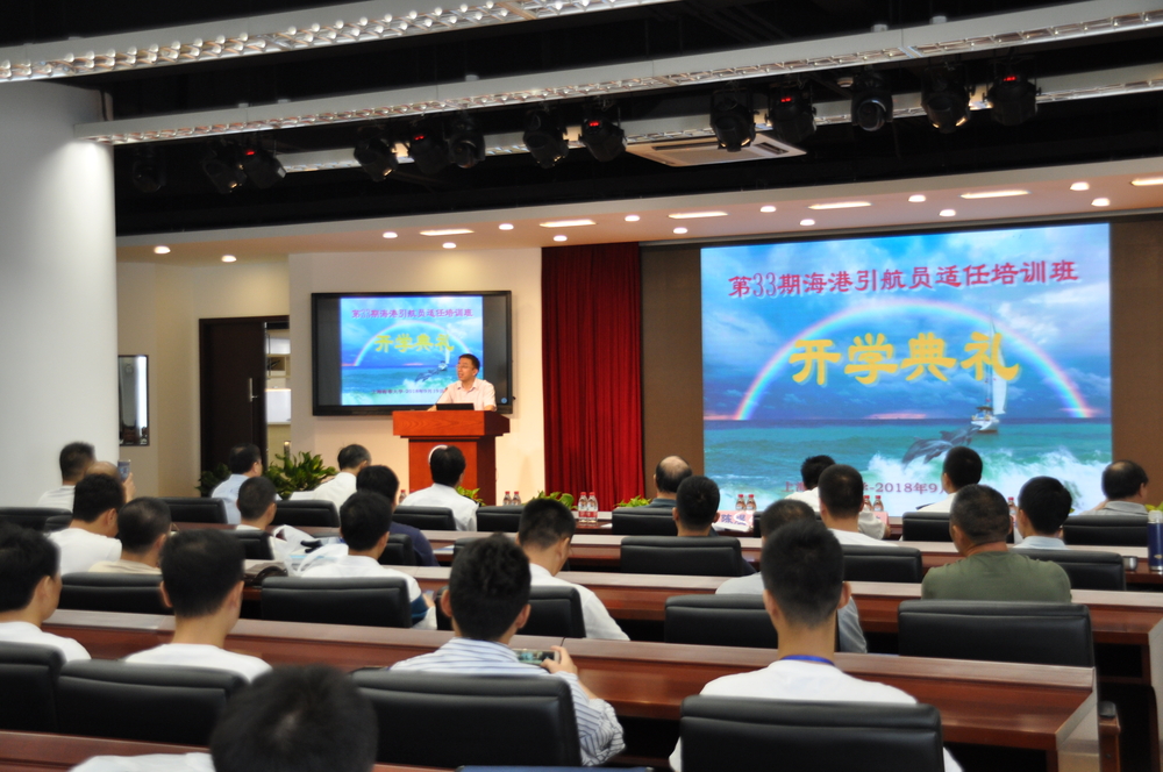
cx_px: 582
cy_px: 386
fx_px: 1549
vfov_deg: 28.0
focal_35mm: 48
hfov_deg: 41.2
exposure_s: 1/80
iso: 640
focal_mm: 32
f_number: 4.5
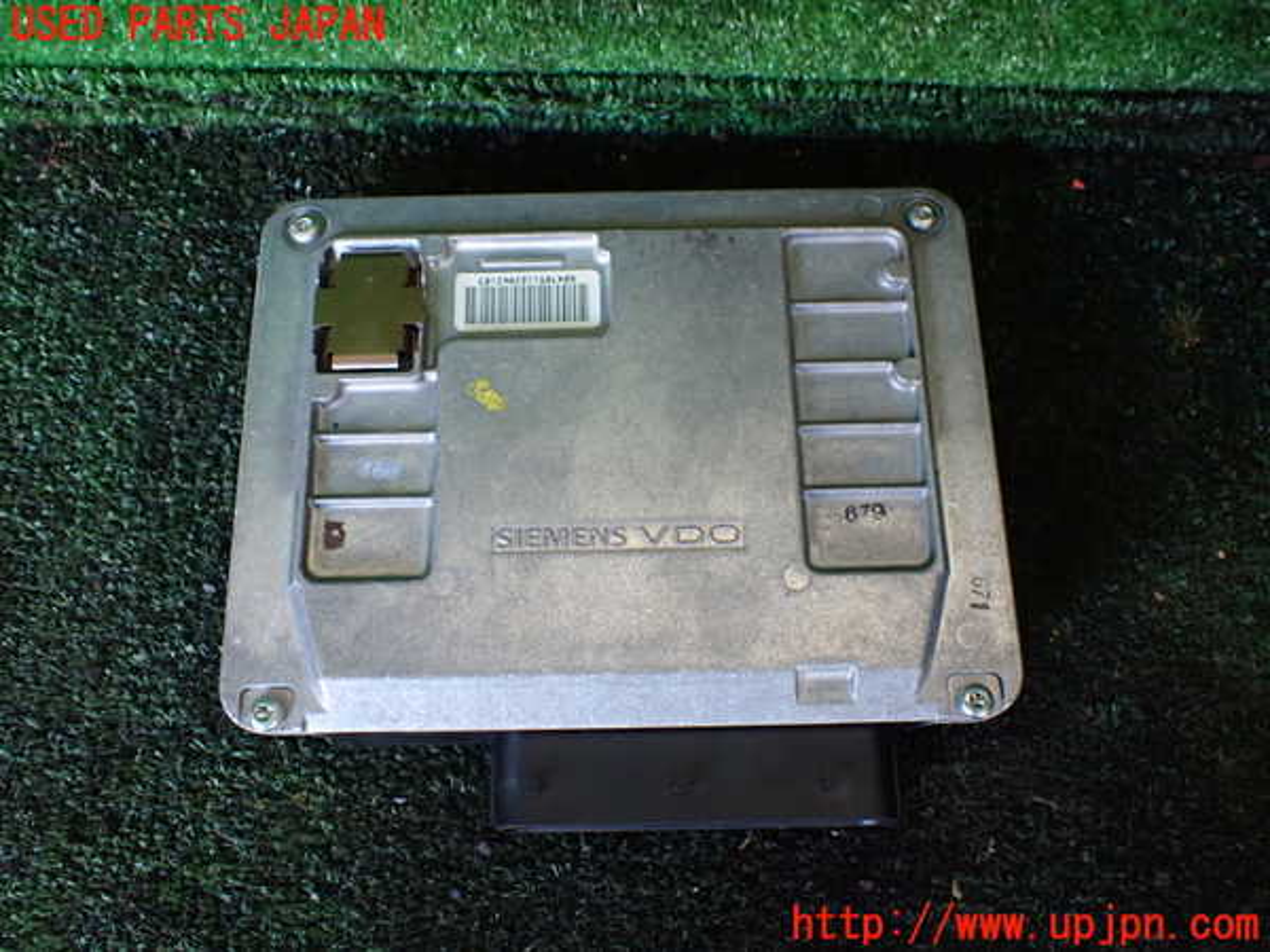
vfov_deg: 46.8
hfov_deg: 60.0
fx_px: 1101
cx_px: 635
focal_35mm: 30
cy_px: 476
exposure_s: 1/125
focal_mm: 5.4
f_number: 2.3
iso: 800
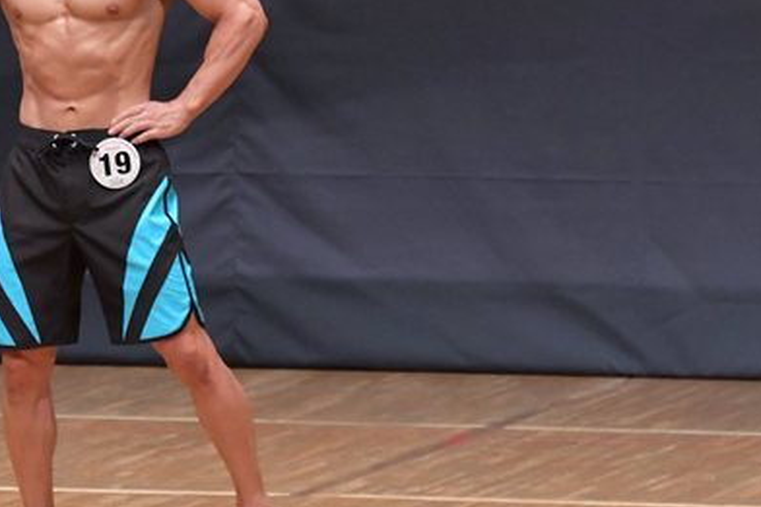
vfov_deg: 2.4
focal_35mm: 563
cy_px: 153
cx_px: 125
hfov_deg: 3.7
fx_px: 11896
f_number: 5.6
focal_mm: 190
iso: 6400
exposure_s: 1/400
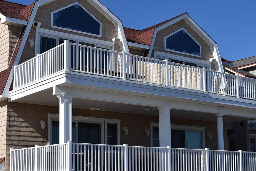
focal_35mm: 66
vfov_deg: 20.6
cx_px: 110
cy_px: 118
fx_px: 470
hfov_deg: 30.4
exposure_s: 1/1250
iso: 100
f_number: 5.6
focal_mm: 24
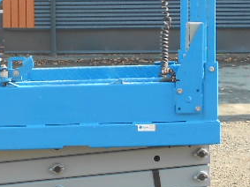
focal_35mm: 105
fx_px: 758
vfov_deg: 14.1
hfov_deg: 18.7
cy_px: 114
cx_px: 77
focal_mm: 5.1
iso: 80
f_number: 3.4
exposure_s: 1/125
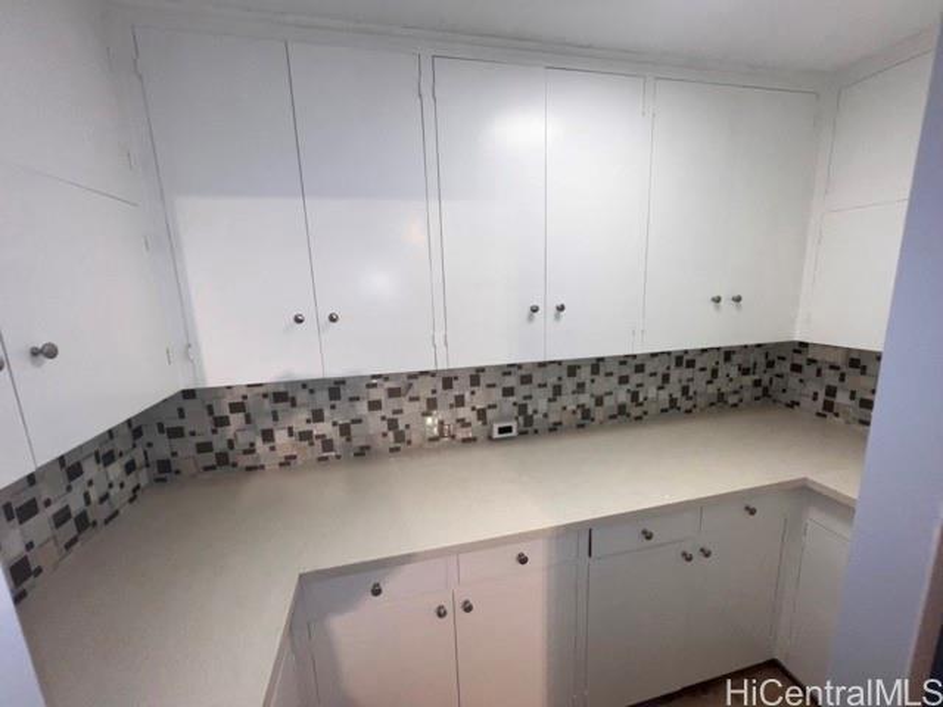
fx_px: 354
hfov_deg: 106.2
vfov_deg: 89.9
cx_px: 472
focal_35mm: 13
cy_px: 354
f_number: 1.8
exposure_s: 1/122
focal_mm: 1.57
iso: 64
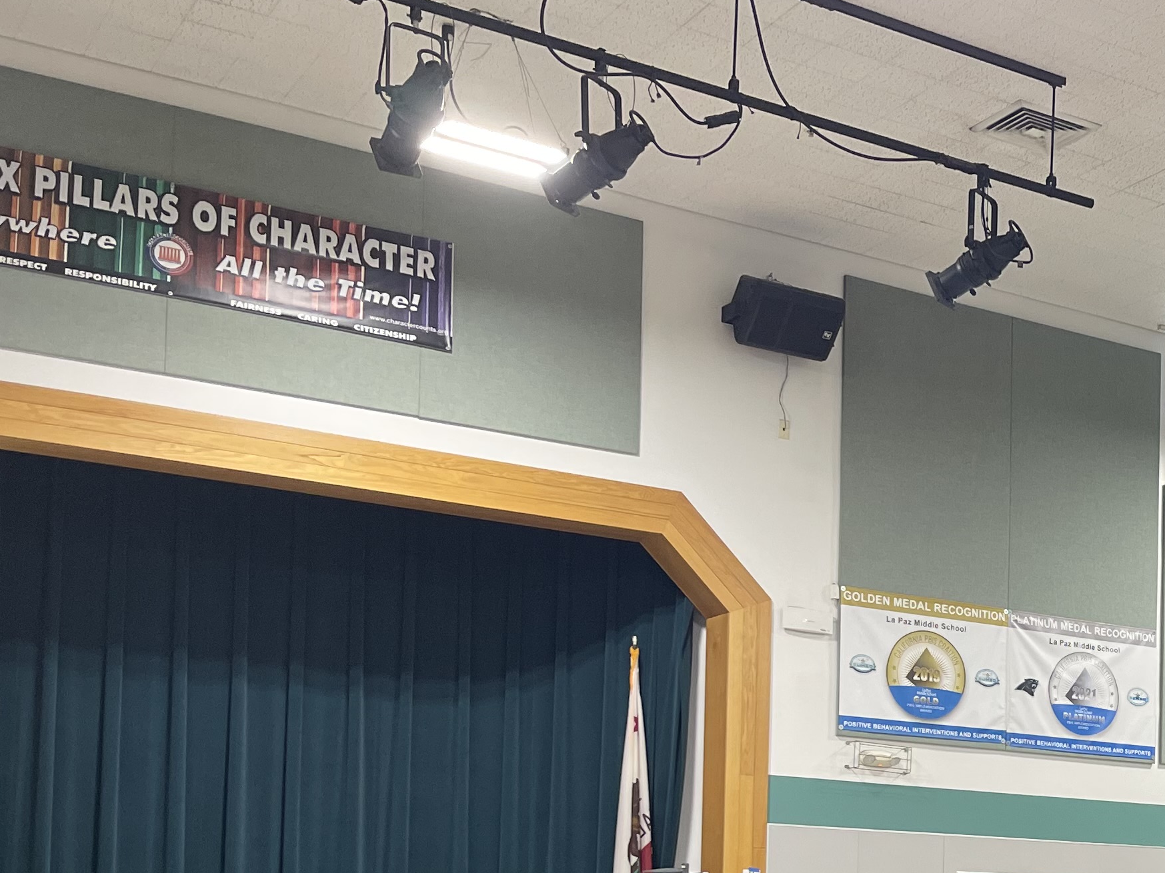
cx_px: 1290
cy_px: 873
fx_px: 2019
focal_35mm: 60
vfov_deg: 23.4
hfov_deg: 29.0
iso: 125
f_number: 1.6
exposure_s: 1/60
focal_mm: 5.1
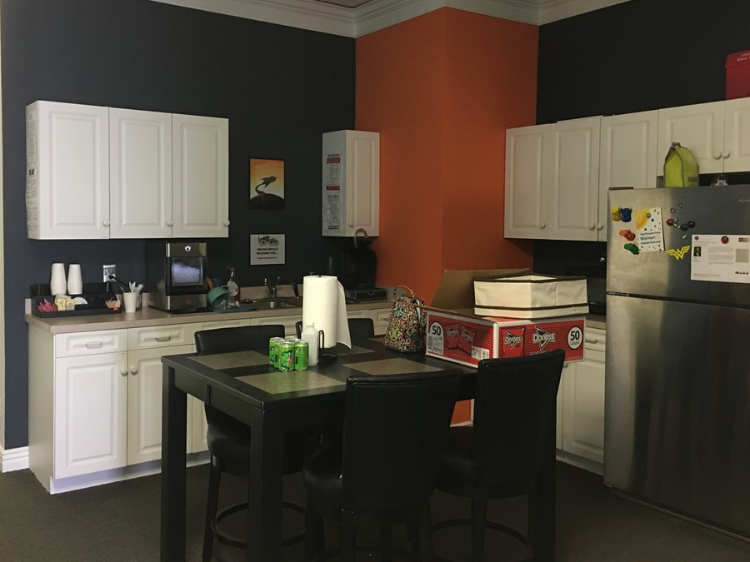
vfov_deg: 42.9
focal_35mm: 33
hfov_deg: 55.3
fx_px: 715
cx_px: 349
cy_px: 251
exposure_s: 1/15
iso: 80
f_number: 2.2
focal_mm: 4.15
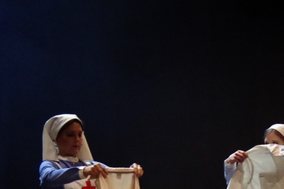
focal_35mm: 325
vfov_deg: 4.2
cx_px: 319
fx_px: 2560
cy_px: 227
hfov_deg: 6.3
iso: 3200
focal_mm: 80
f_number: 4.5
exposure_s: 1/125
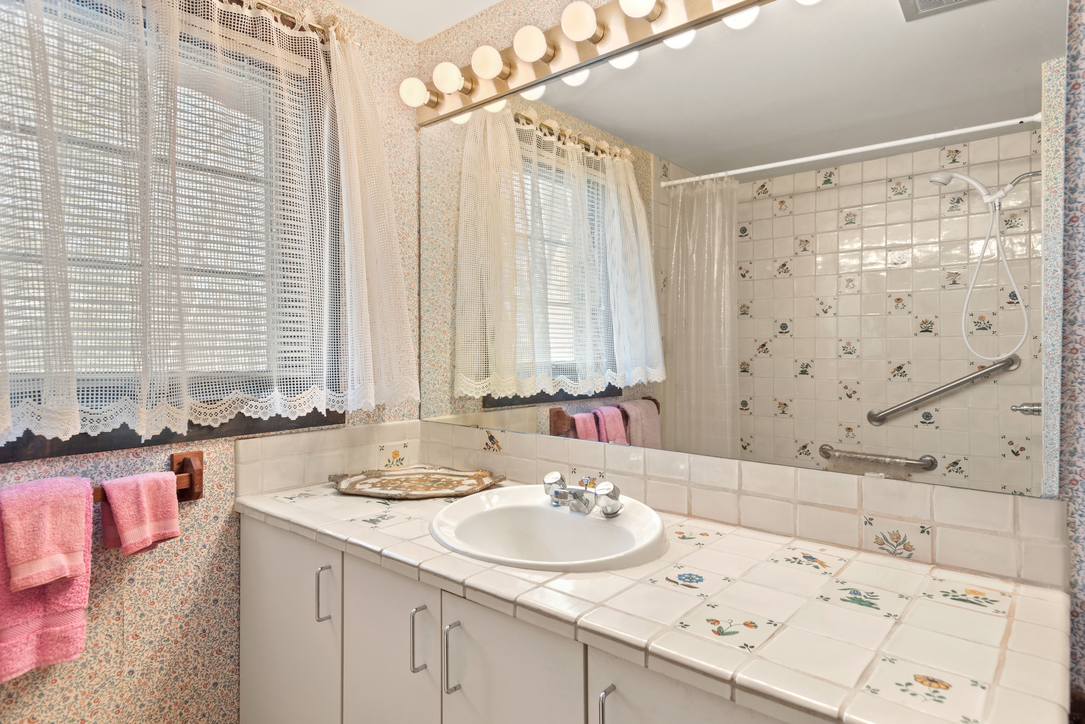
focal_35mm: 20
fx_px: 603
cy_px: 362
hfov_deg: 84.0
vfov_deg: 62.0
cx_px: 542
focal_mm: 20
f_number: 7.1
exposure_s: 1.3
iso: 100
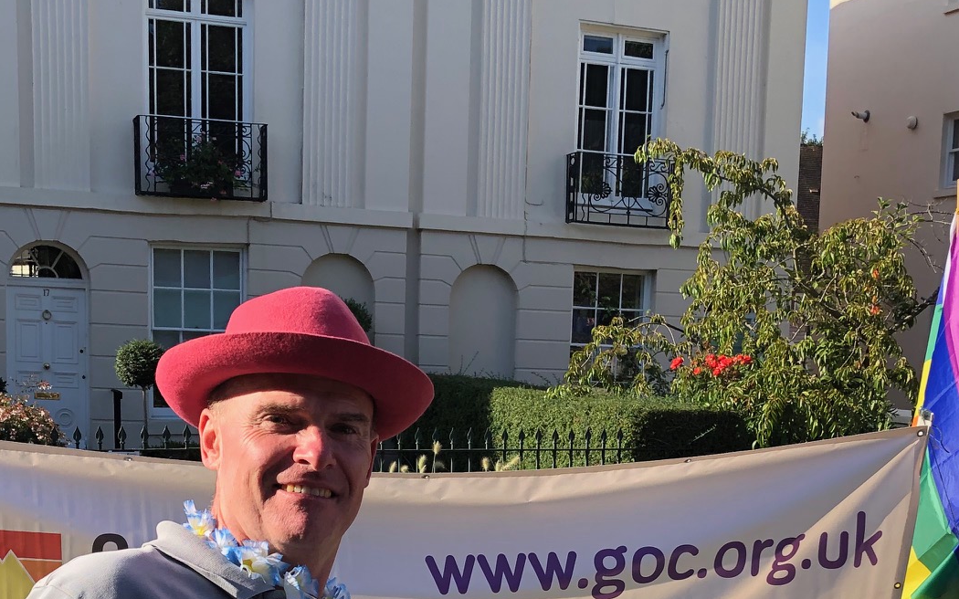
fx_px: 1490
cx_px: 517
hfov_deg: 35.7
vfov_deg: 21.8
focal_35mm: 57
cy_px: 621
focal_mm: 3.99
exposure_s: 1/1080
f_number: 1.8
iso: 20
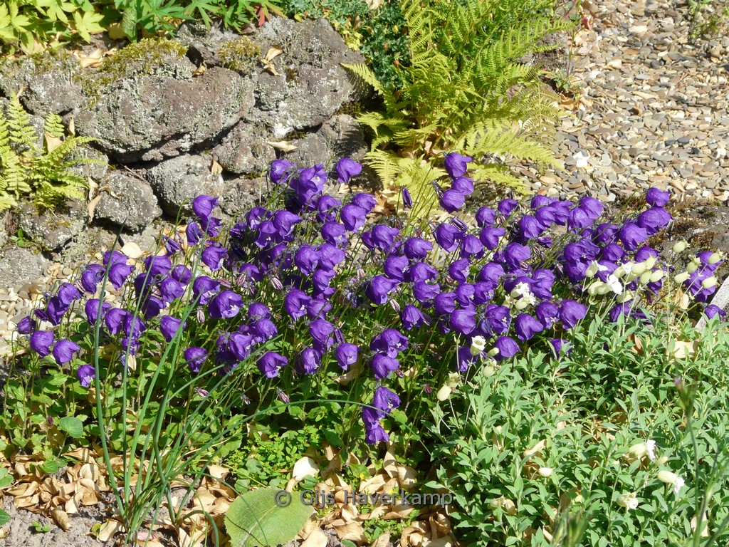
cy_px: 274
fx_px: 2190
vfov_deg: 14.2
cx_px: 364
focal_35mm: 104
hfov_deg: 18.9
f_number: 5.6
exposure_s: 1/200
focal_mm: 17
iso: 100
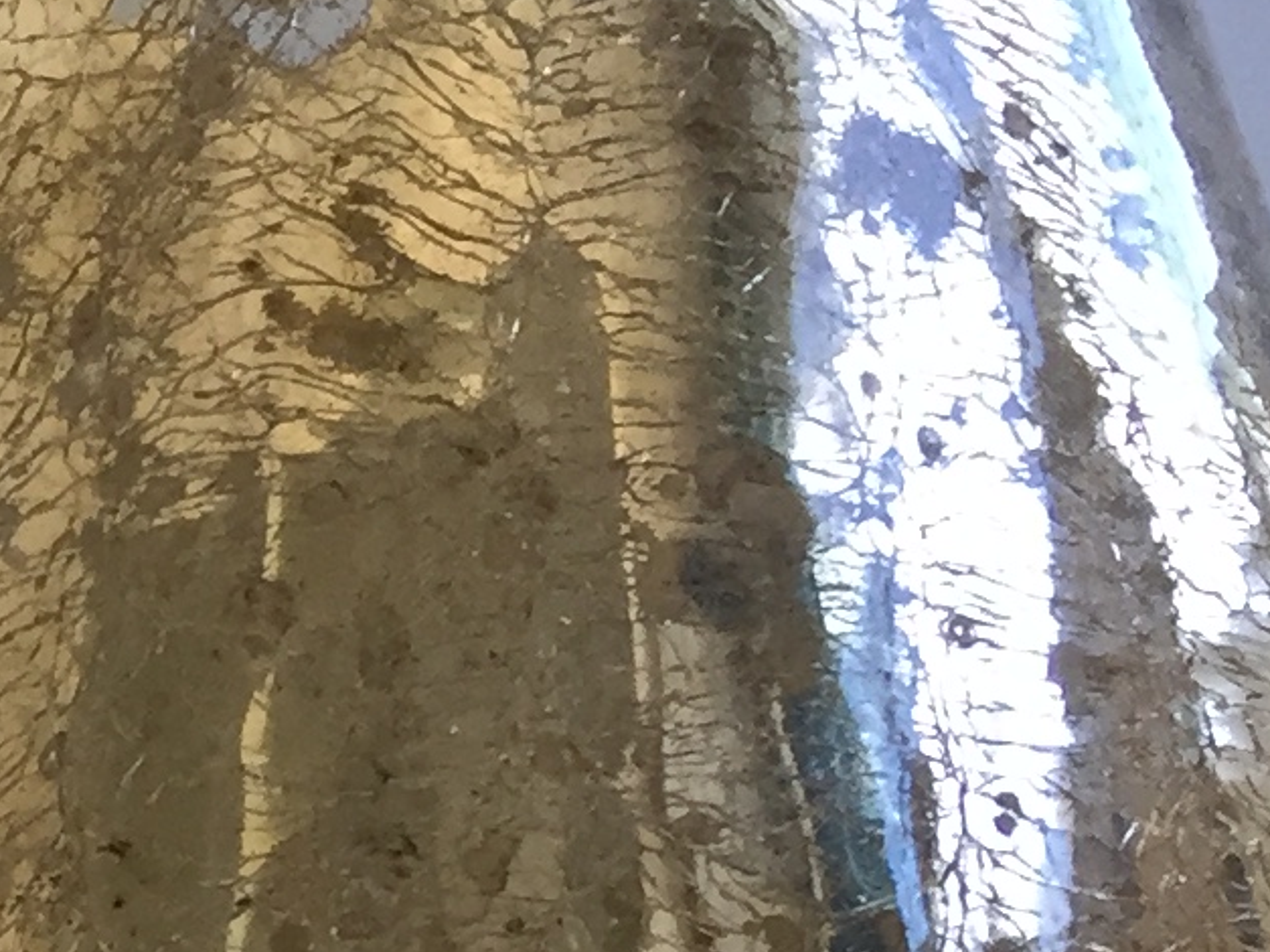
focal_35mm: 151
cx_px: -847
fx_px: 5539
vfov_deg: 9.3
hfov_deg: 12.2
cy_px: 1853
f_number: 2.2
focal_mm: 4.15
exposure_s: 1/33
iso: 50
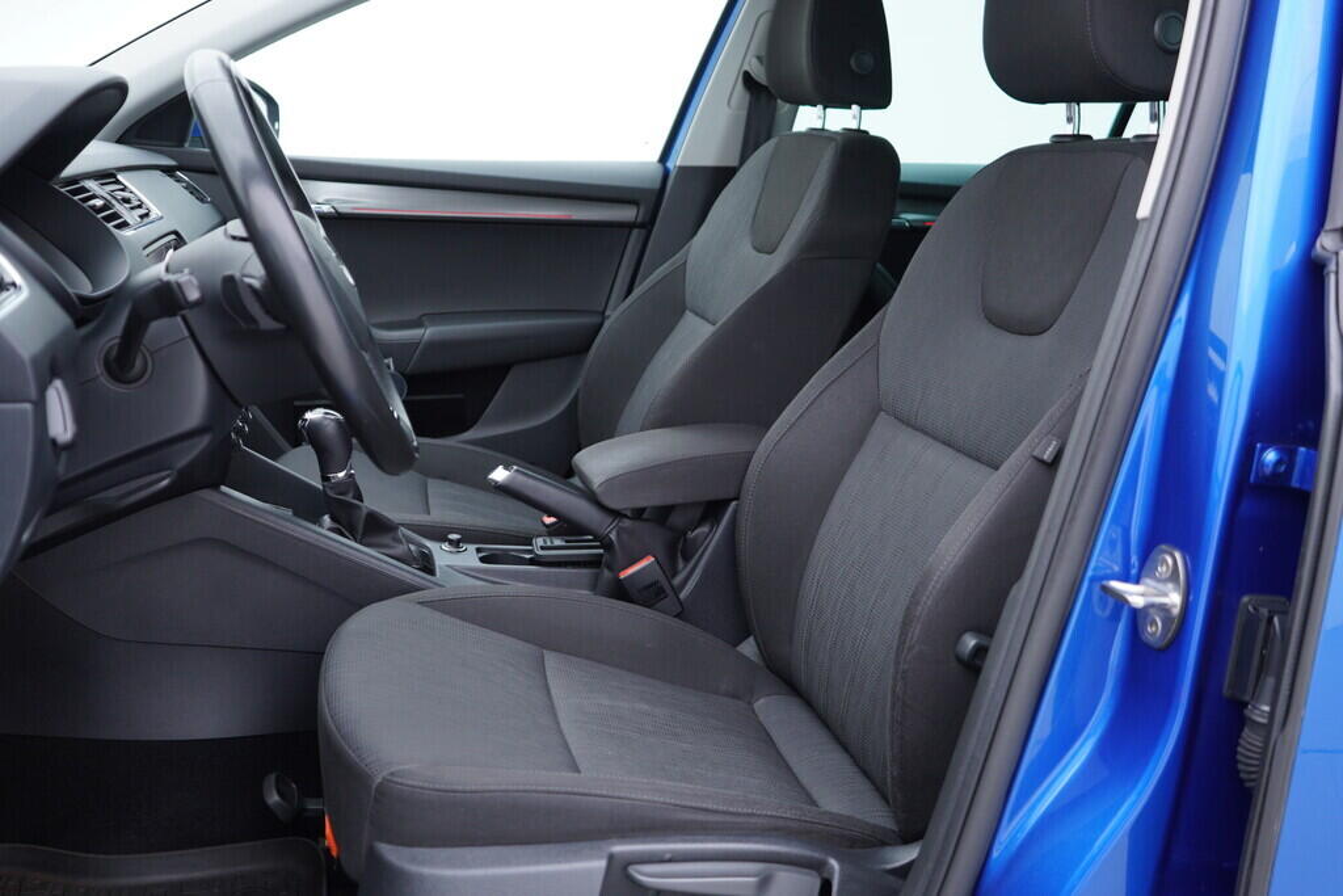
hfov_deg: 53.1
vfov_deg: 36.9
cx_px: 672
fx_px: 1343
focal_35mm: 36
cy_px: 448
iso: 160
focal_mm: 24
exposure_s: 1/40
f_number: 2.8
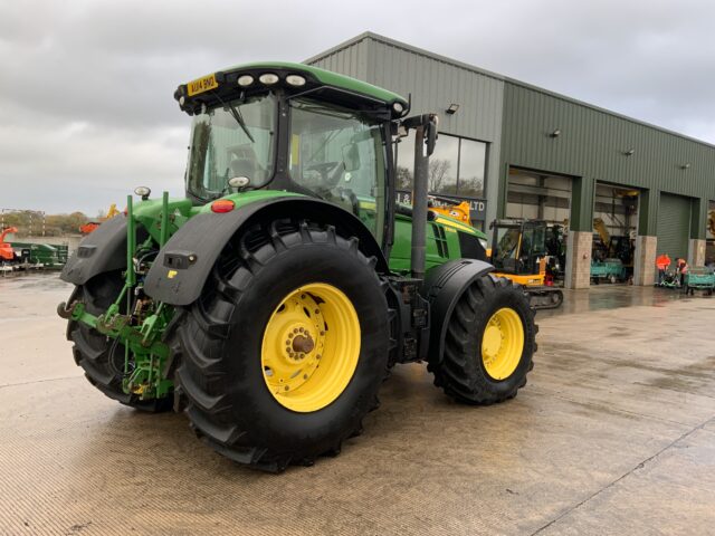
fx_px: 599
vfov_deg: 48.2
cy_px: 268
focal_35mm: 29
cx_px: 358
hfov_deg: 61.7
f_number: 1.8
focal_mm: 3
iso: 40
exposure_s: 1/122
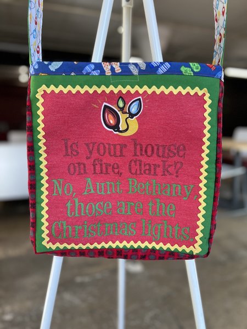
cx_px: 124
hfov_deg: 53.1
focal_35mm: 26
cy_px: 164
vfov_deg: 67.3
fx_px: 247
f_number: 1.5
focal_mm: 5.7
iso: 100
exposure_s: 1/120
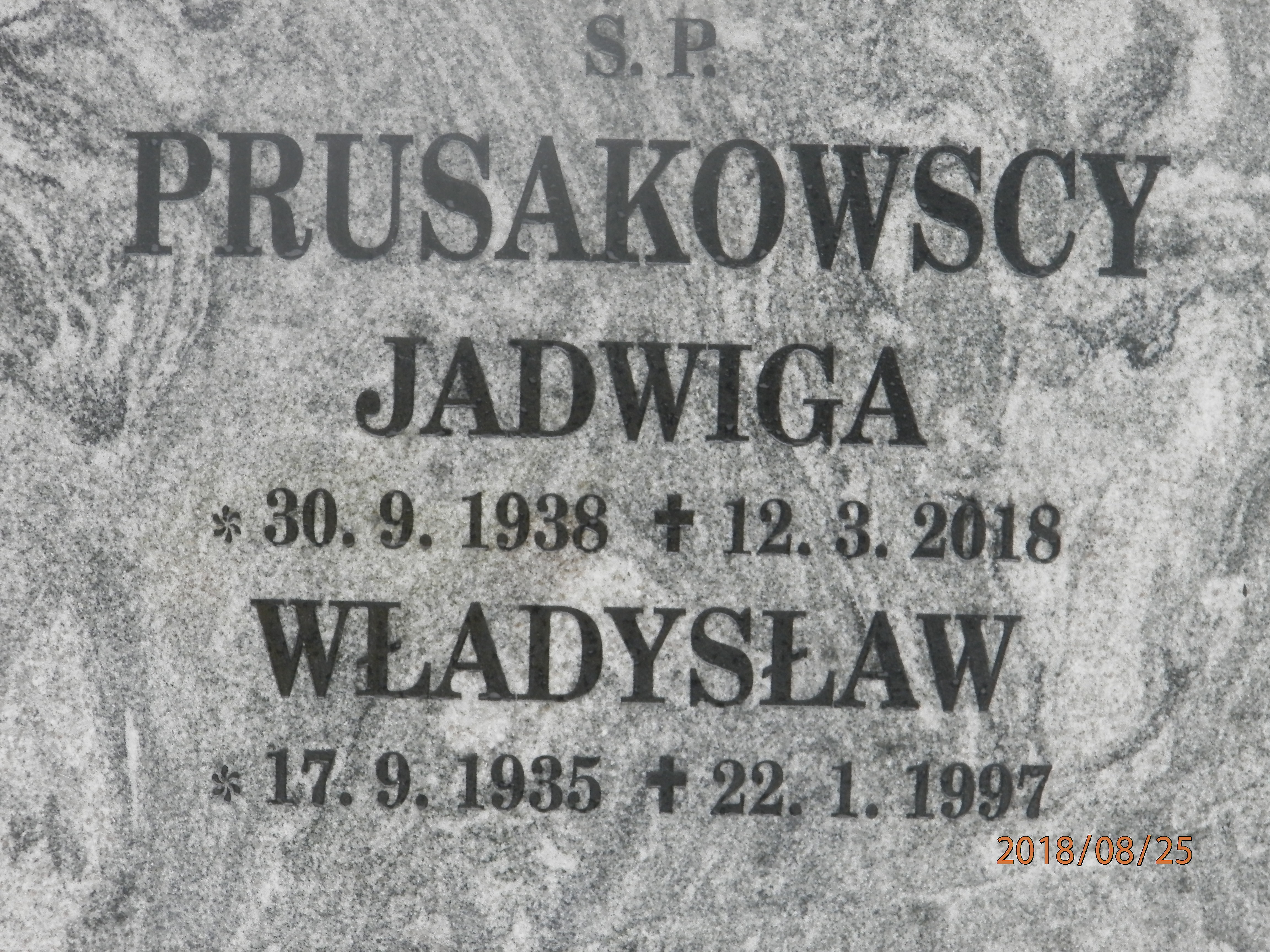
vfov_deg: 9.7
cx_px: 635
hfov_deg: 12.9
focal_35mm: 153
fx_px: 5613
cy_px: 476
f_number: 4.9
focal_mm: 27.4
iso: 200
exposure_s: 1/80
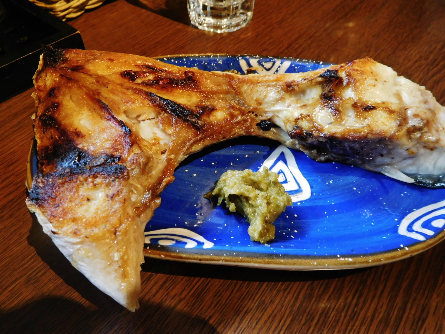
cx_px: 222
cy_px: 167
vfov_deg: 54.9
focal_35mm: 25
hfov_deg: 69.4
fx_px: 321
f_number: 3.4
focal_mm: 4.5
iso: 400
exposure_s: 1/13
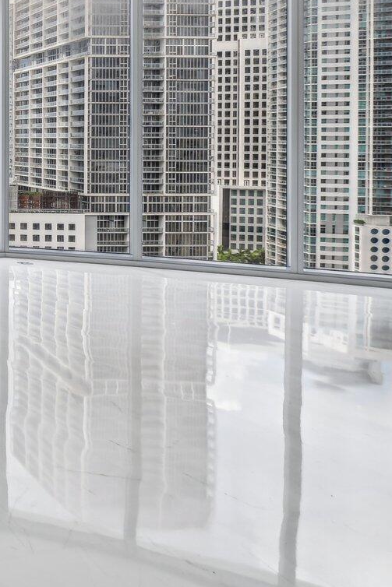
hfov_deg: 20.9
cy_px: 147
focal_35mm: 38
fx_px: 620
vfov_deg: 48.7
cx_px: -343
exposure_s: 1/60
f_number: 8
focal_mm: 14
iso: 100
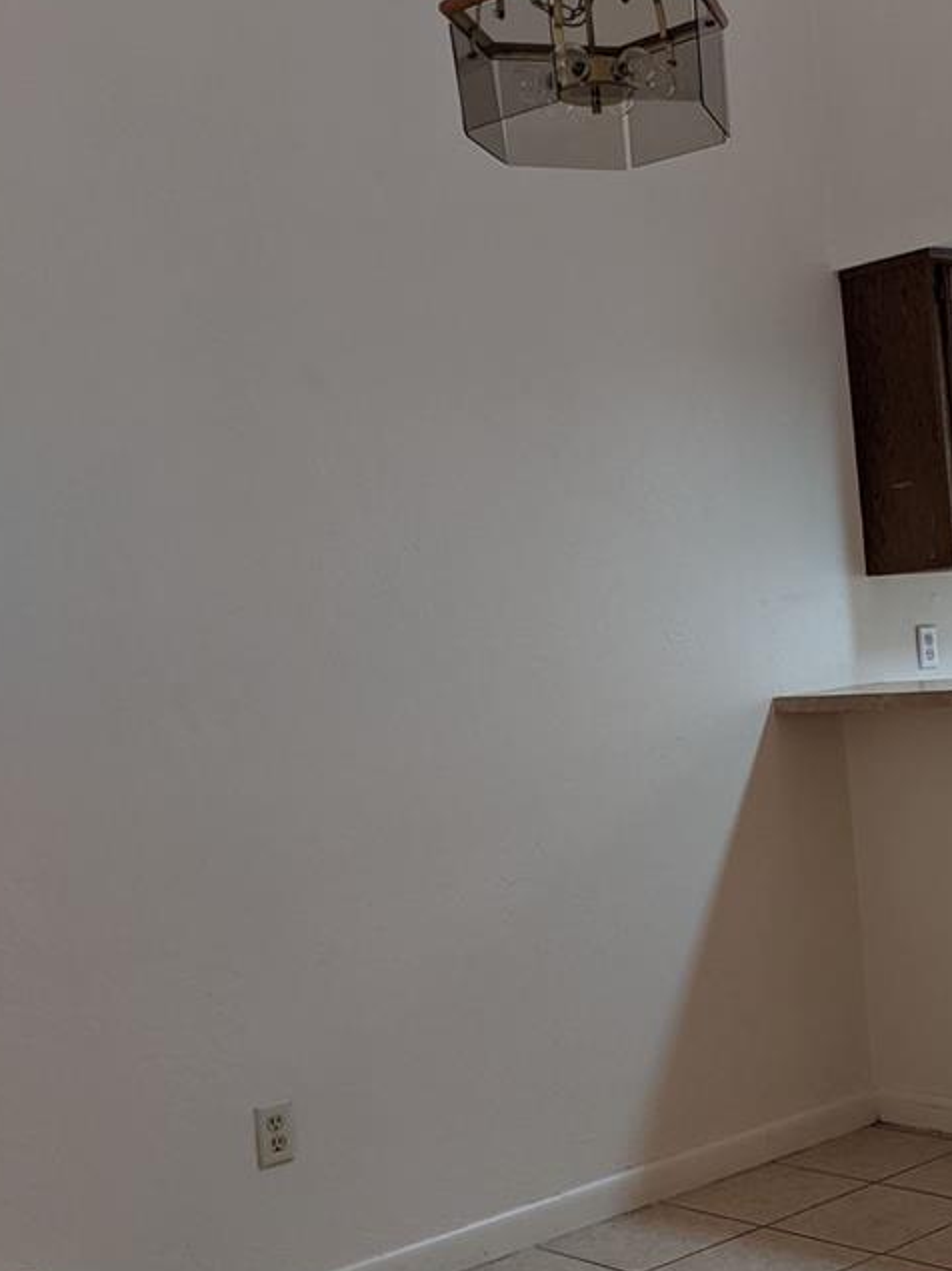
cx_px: 840
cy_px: 667
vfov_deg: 37.5
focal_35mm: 51
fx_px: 1871
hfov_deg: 27.6
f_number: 1.8
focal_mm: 4.44
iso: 79
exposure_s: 1/24
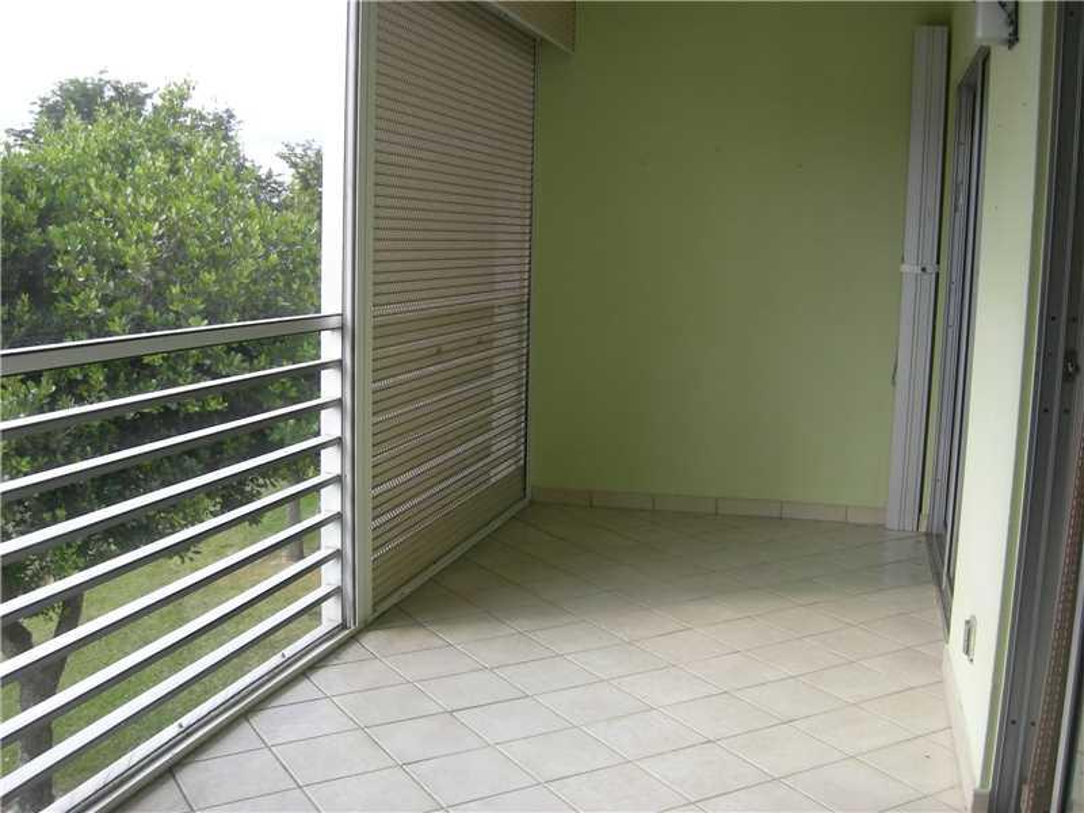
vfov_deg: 39.7
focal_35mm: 36
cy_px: 406
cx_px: 542
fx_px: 1127
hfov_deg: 51.4
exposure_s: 1/83.5
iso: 64
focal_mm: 7.5
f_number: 3.8
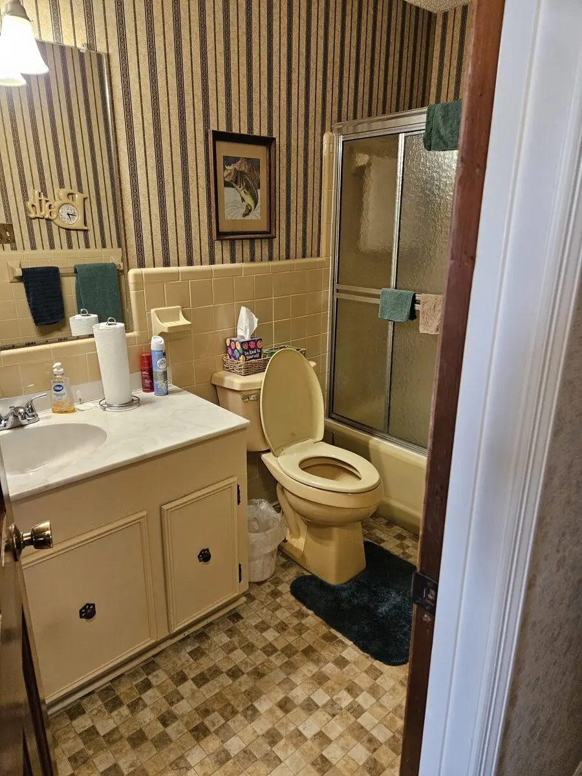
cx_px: 291
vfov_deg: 73.9
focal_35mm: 23
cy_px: 388
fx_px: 516
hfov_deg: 58.9
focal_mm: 5.4
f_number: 1.8
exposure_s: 1/120
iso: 500
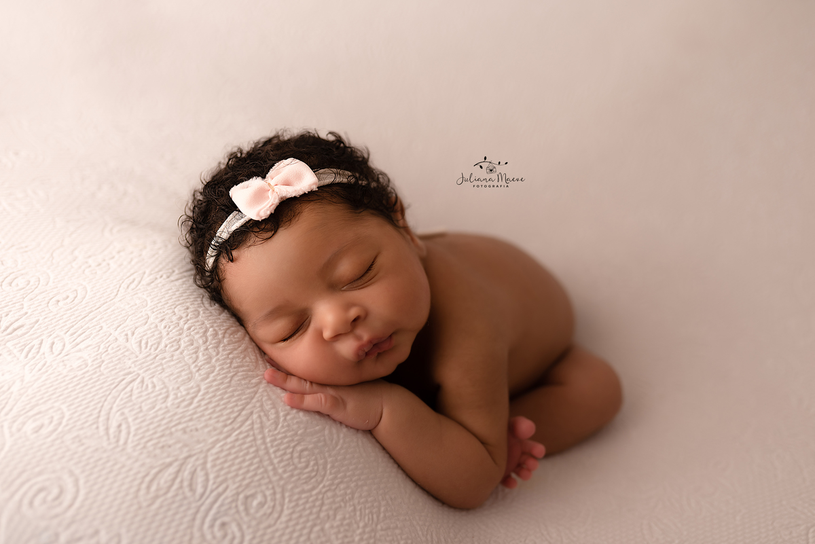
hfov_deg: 54.4
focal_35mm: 35
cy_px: 272
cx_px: 408
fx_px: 793
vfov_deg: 37.9
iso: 100
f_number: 2.5
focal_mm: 35
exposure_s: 1/100
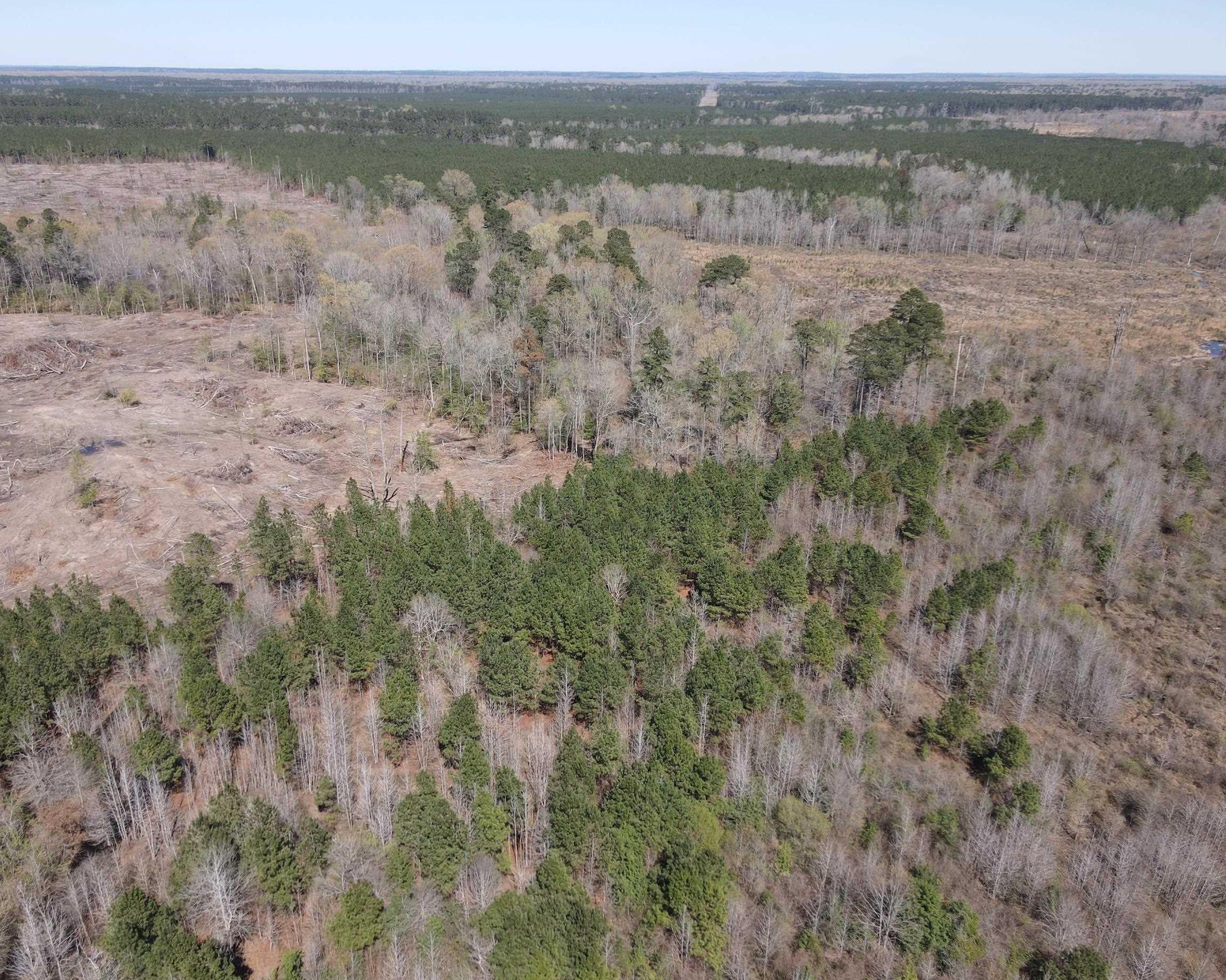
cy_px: 504
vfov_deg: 54.9
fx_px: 943
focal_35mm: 26
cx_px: 575
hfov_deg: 66.0
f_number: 2.8
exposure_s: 1/30
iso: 100
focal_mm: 4.5
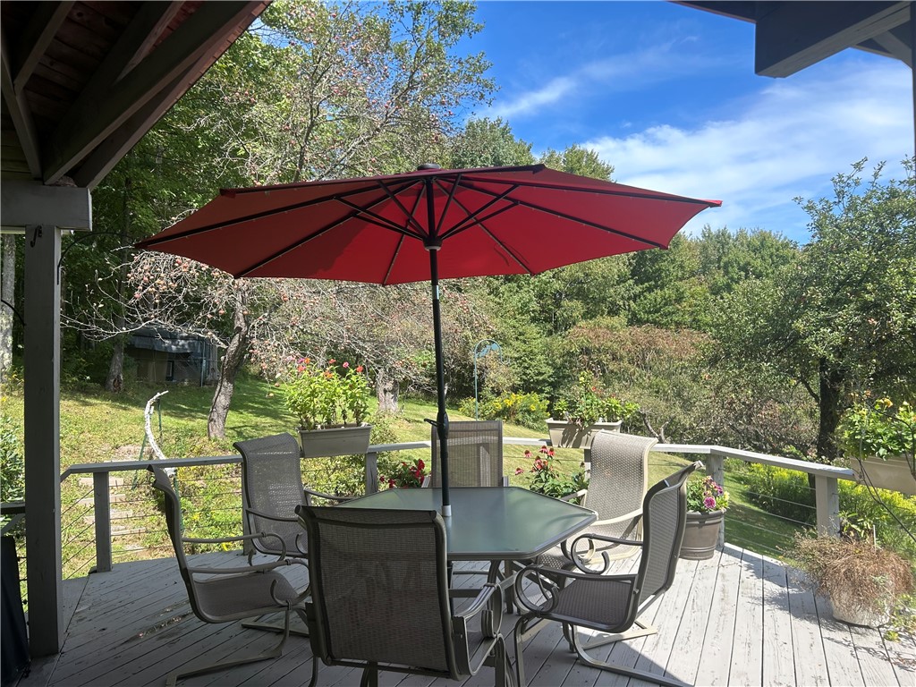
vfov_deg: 53.1
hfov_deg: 67.3
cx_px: 458
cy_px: 344
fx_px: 688
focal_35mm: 26
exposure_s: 1/1511
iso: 50
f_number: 1.5
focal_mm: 5.7
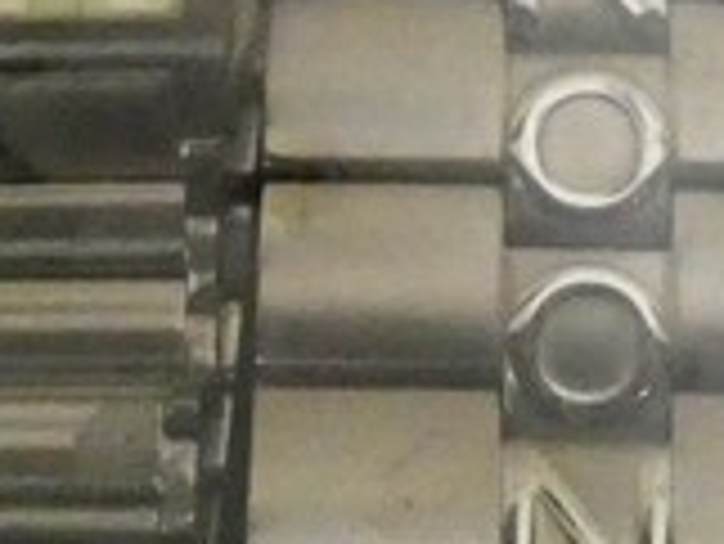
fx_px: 3391
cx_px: 414
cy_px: -126
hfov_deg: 12.2
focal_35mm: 162
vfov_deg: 9.1
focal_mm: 4.3
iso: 2000
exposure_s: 1/125
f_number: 3.3
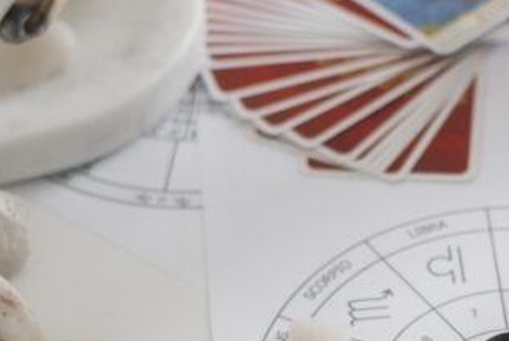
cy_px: 374
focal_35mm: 191
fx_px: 2703
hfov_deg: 10.7
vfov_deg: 7.2
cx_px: 517
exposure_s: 1/160
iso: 640
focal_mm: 58
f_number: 2.5
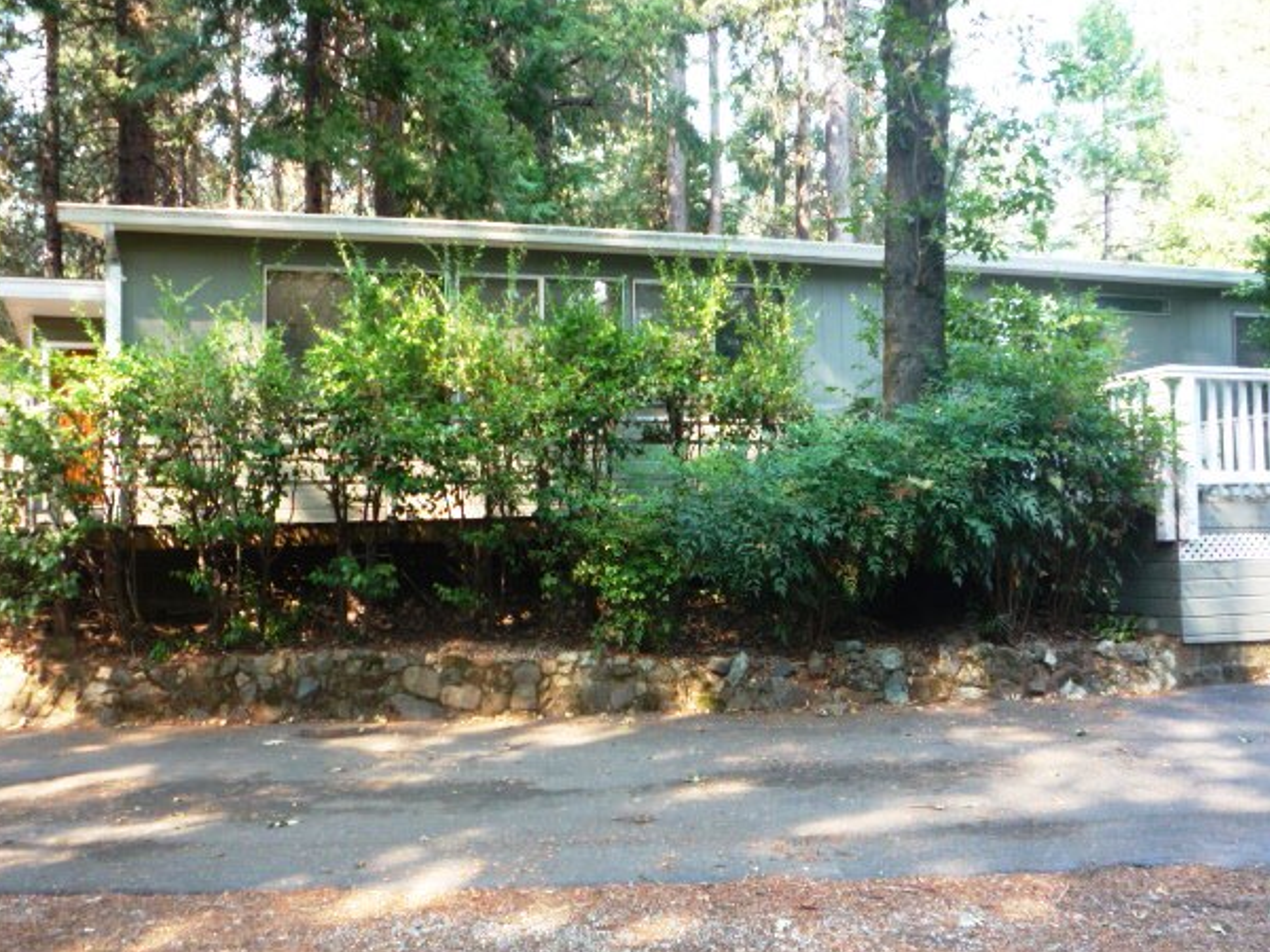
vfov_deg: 44.2
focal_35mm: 32
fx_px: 1174
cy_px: 489
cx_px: 595
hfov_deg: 56.8
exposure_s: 1/30
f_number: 3.3
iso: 125
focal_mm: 5.2
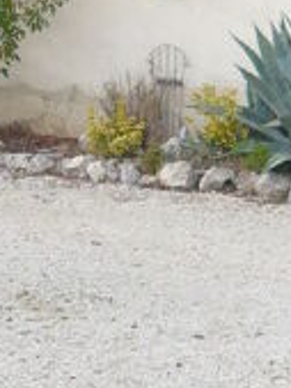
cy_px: 154
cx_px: -53
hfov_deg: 12.0
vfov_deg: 16.3
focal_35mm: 121
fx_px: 1355
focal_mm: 4.6
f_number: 2.8
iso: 100
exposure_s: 1/200
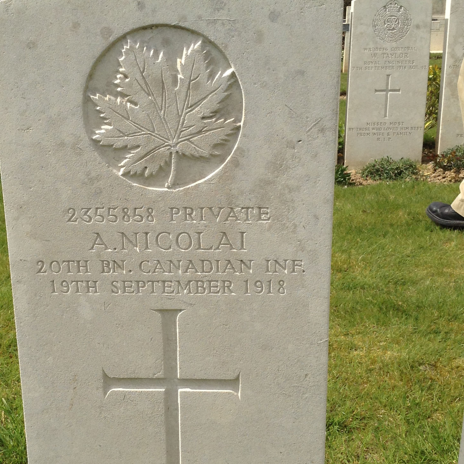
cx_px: 170
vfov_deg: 32.8
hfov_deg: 32.6
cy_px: 255
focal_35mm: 52
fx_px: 789
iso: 25
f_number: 2.4
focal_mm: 3.3
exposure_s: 1/1379
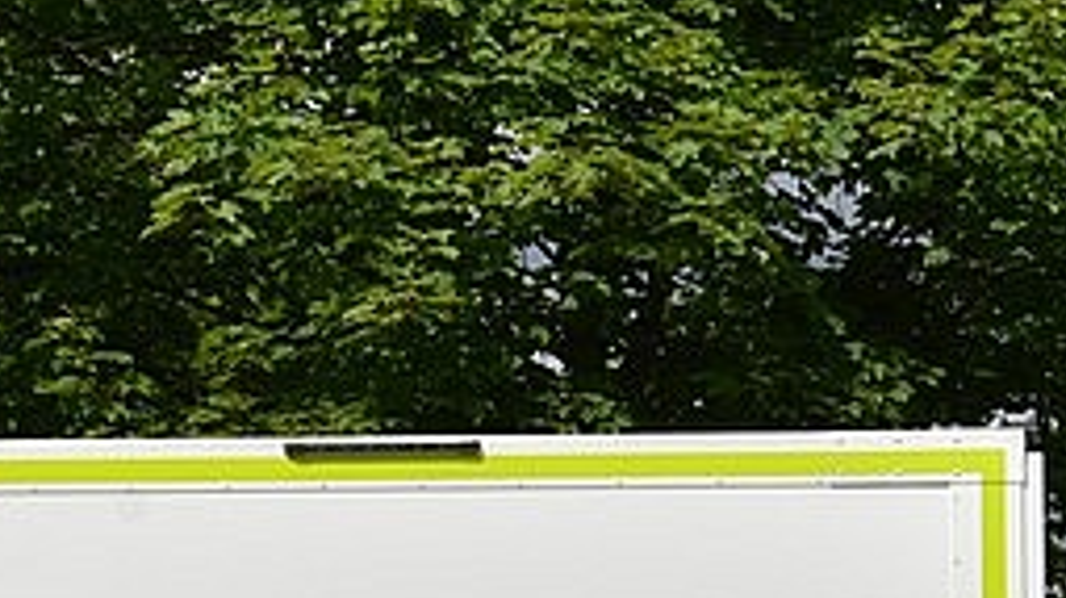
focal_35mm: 170
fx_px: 4802
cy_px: 1041
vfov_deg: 7.0
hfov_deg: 12.6
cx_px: 213
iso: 200
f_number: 11
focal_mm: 46
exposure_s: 1/500
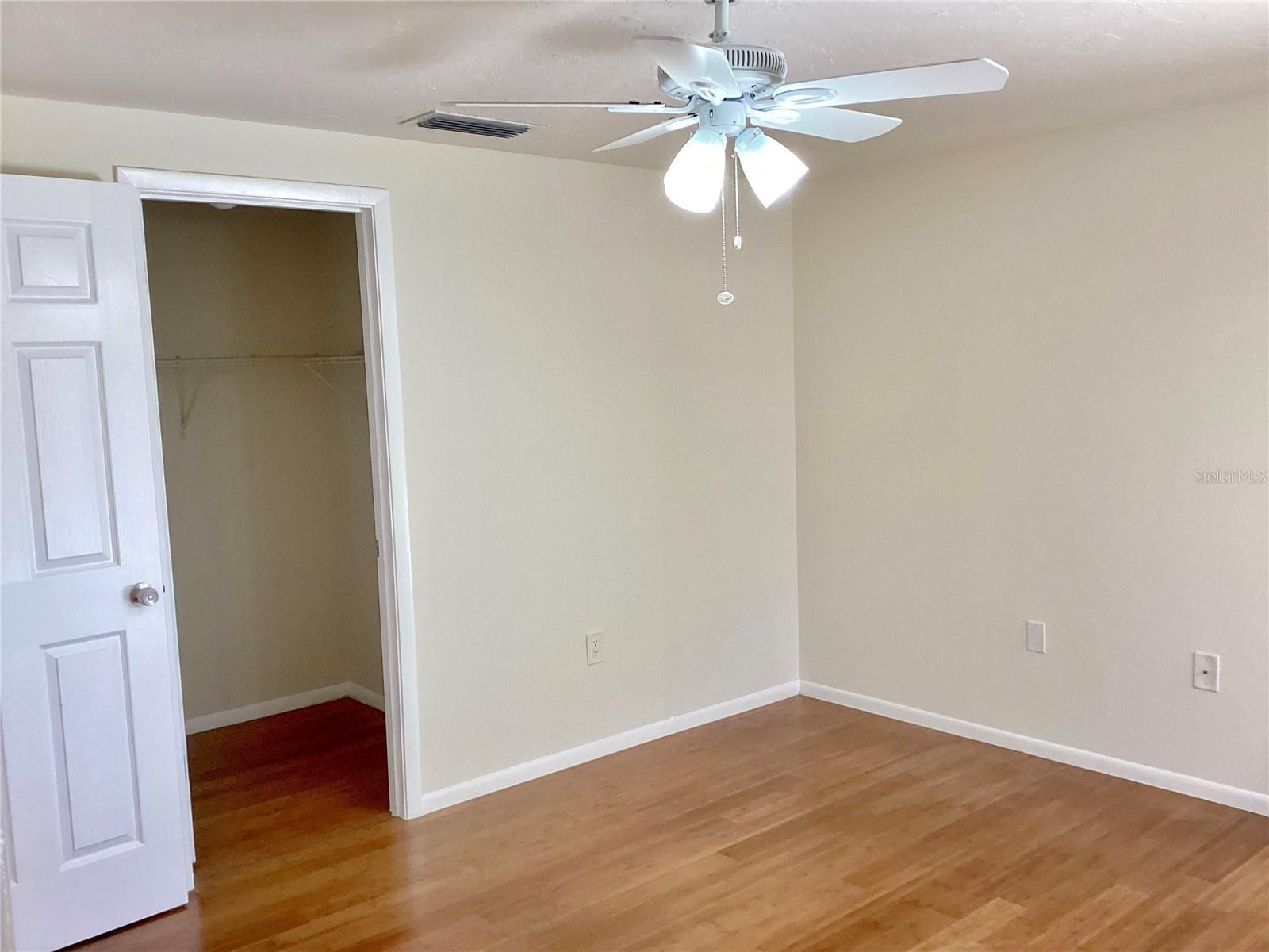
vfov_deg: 45.4
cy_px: 476
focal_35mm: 31
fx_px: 1136
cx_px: 634
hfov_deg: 58.4
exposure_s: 1/120
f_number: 2.4
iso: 80
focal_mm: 3.3
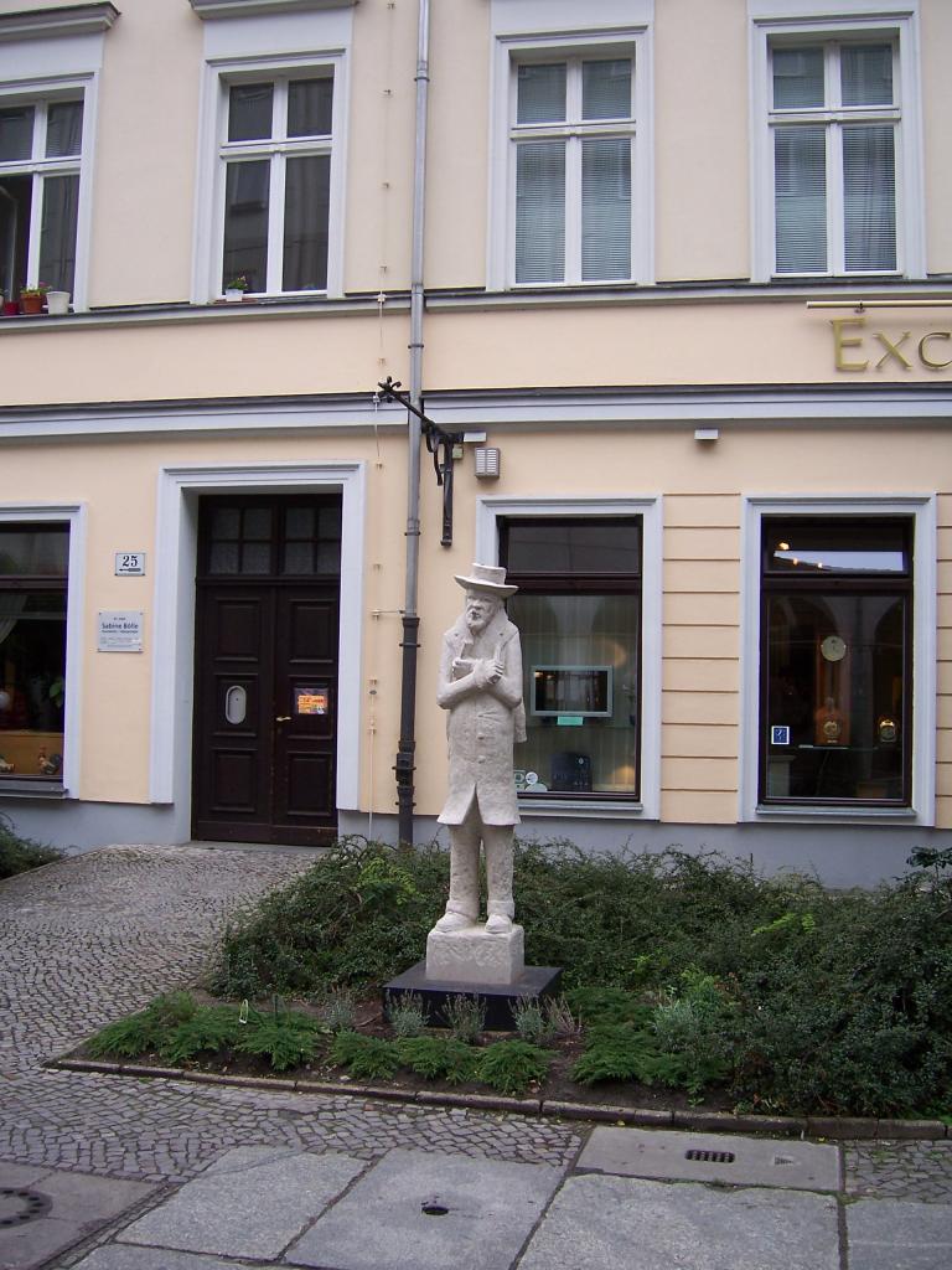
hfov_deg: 39.7
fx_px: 1320
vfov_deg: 51.4
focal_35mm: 36
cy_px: 635
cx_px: 476
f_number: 3
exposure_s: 1/250
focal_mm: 6
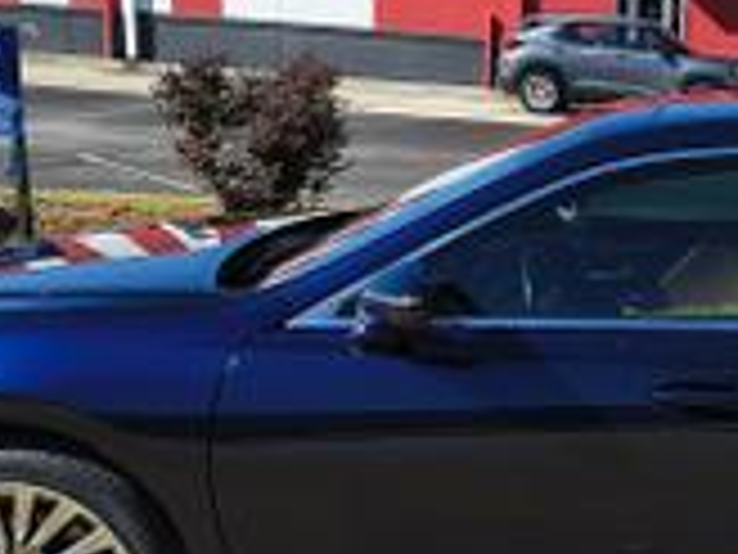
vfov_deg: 18.9
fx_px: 1642
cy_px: 459
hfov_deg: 24.2
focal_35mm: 77
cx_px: 742
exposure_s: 1/1105
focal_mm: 4.68
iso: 100
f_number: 1.7
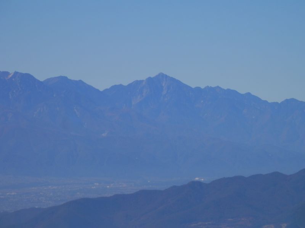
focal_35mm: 225
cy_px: 114
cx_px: 152
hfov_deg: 8.8
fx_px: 1982
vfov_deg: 6.6
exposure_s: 1/800
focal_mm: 40.2
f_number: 6.1
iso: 80
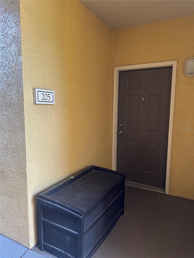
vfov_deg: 71.6
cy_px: 129
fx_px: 179
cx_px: 97
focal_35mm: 24
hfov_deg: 56.8
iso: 250
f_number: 1.78
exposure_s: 1/60
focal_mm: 6.86
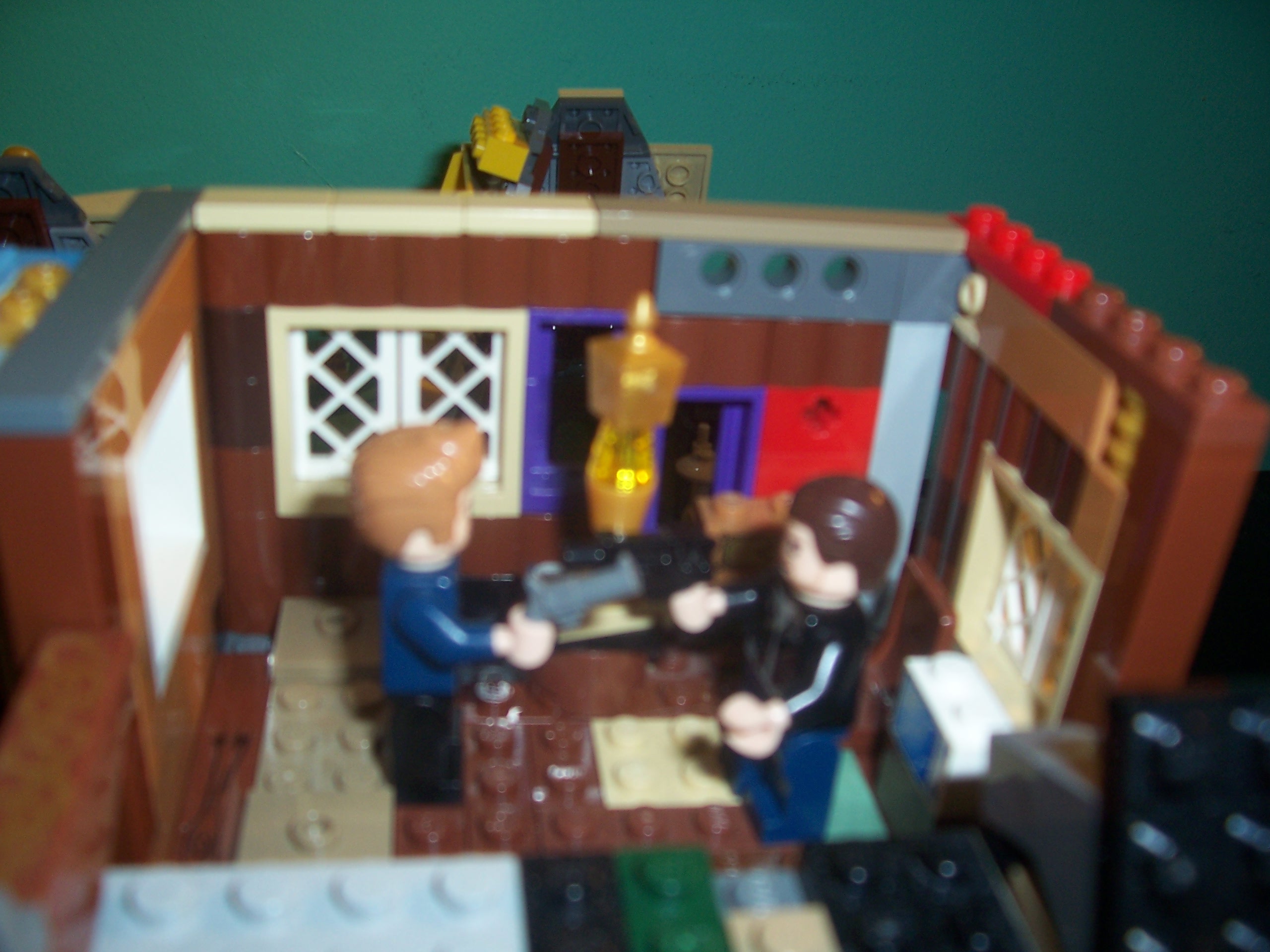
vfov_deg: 41.8
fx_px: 1247
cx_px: 635
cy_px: 476
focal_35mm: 34
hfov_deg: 54.0
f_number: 2.7
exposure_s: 1/60
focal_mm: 5.6
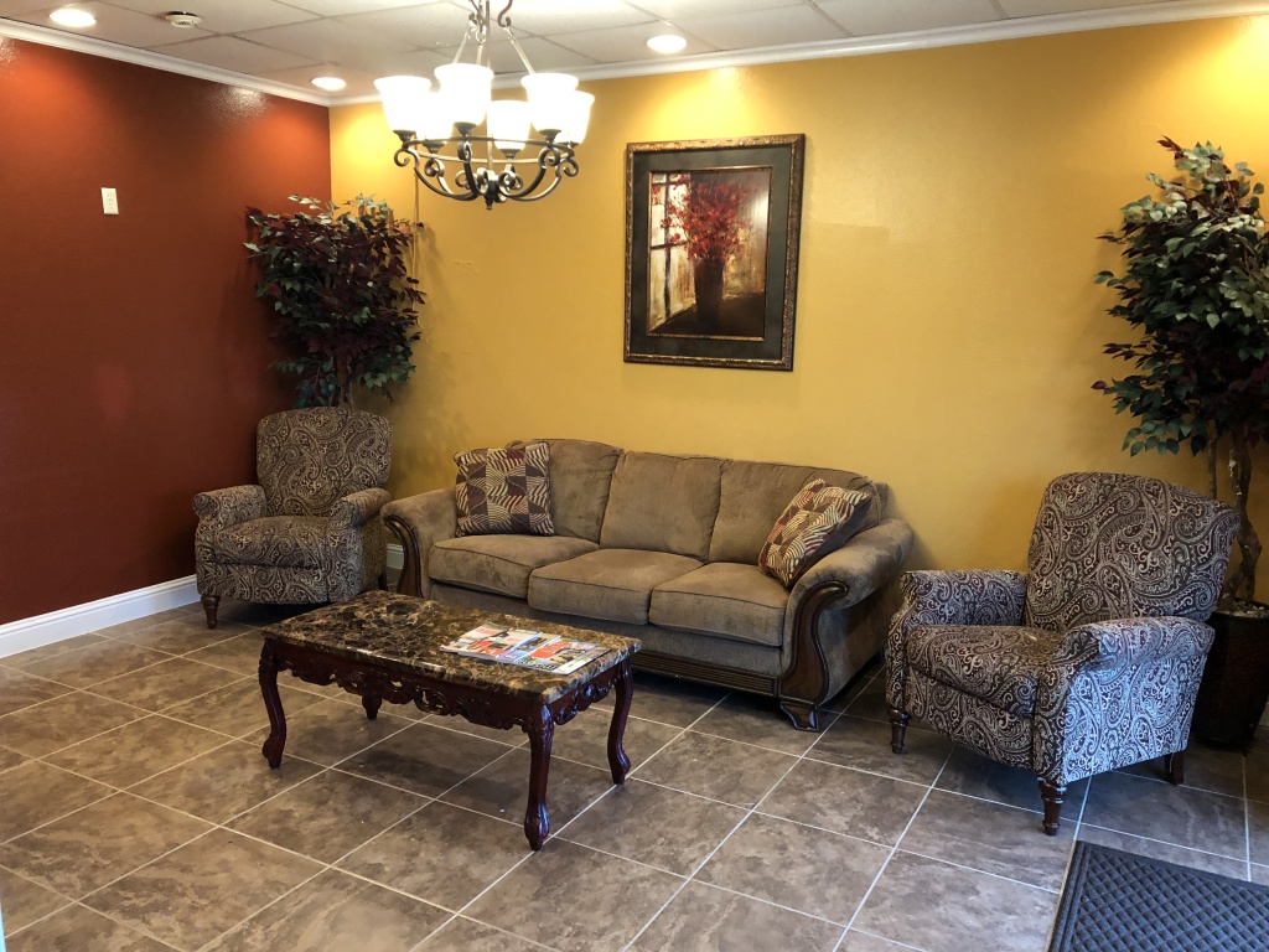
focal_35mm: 29
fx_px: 1063
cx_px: 634
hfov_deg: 61.7
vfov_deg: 48.2
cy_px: 476
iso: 100
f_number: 1.8
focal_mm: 3.99
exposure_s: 1/15
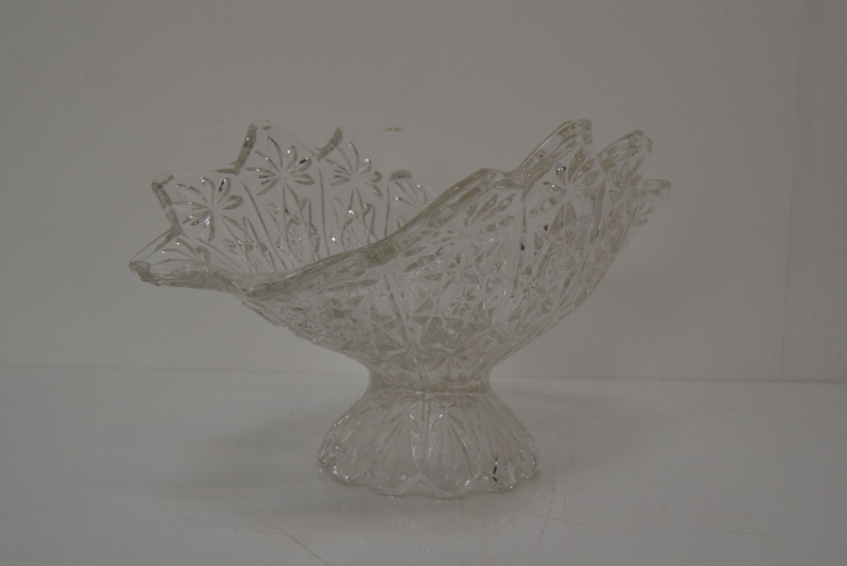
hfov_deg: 49.5
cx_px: 424
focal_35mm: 39
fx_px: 918
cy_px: 283
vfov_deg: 34.3
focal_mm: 26
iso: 1600
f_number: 10
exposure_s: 1/400
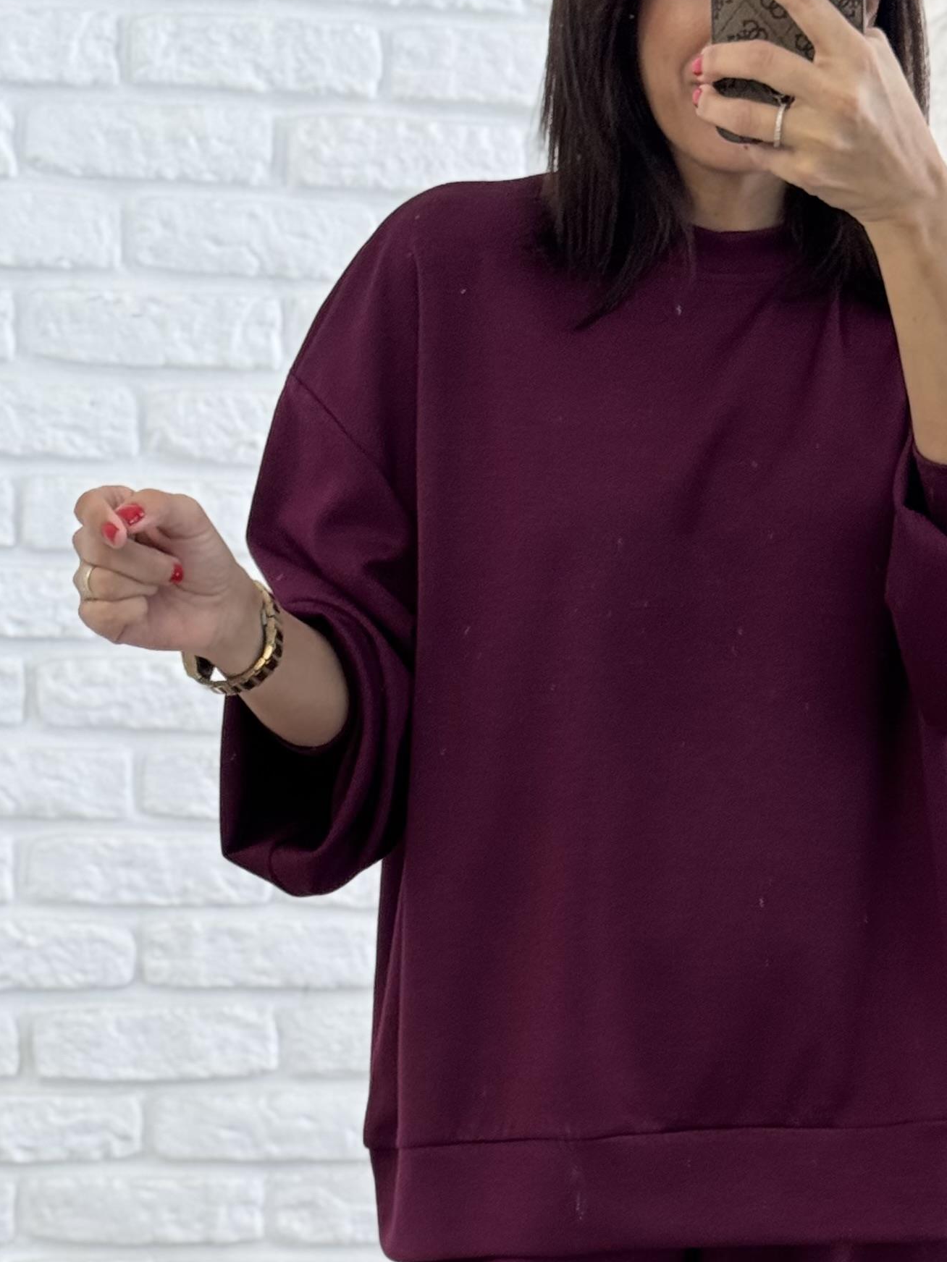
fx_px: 4049
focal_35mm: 111
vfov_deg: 17.2
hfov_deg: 13.3
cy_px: 1355
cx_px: 721
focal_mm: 6.76
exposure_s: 1/121
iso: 64
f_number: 1.78
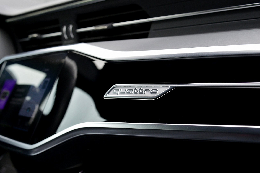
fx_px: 433
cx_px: 130
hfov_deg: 33.4
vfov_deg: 22.6
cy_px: 86
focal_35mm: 60
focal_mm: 40
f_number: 8
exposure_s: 1/60
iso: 800
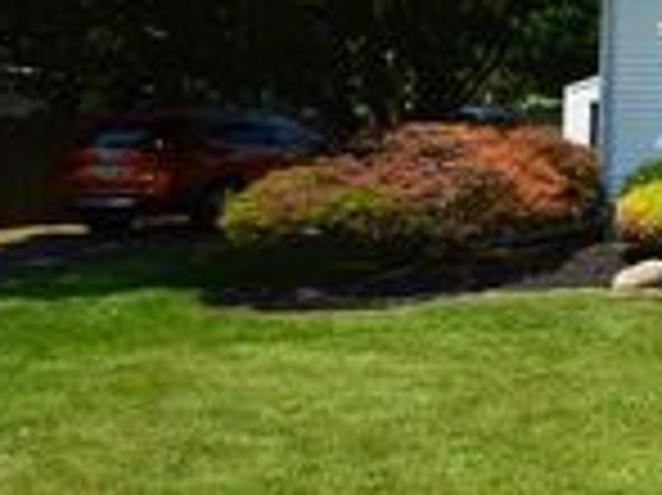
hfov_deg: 25.4
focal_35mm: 49
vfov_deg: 28.6
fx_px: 936
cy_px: 61
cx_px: 1063
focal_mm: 10
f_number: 11
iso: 360
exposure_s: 1/500
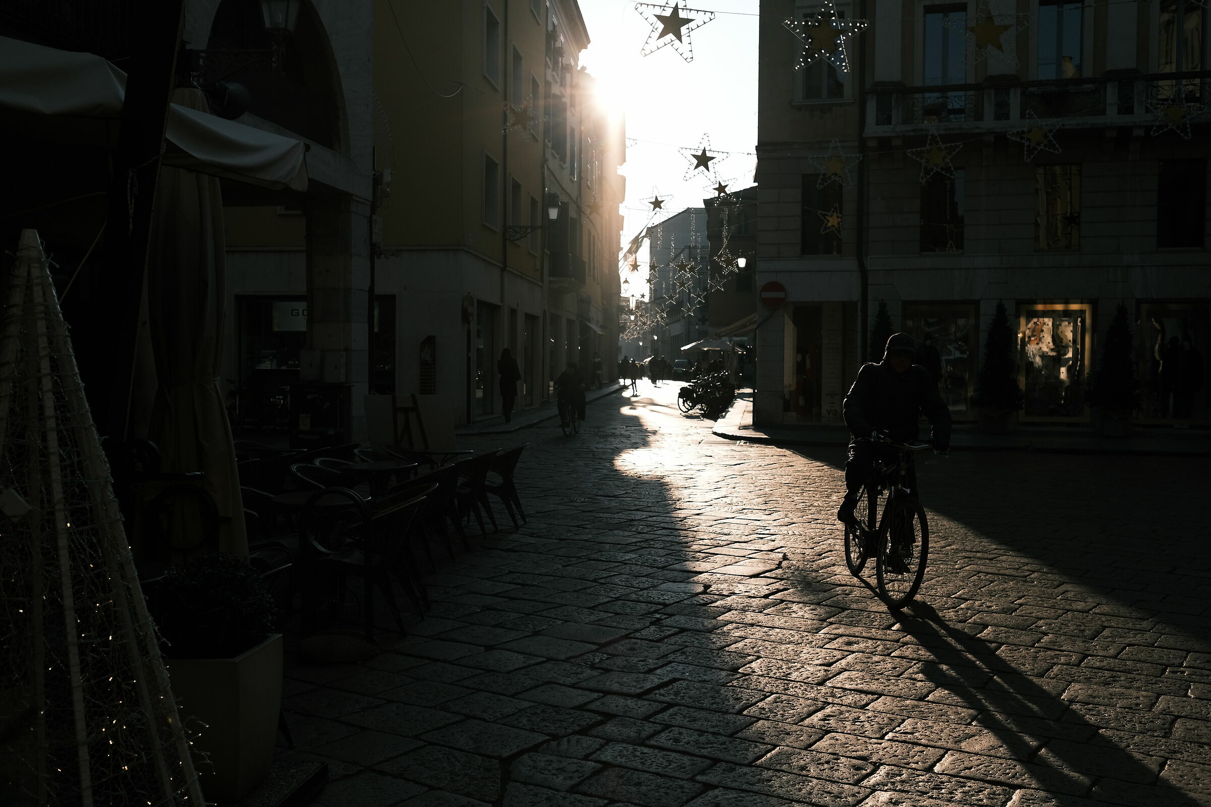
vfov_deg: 37.9
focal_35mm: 35
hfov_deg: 54.4
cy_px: 404
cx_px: 606
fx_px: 1177
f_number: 3.6
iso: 400
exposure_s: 1/5000
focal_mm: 23
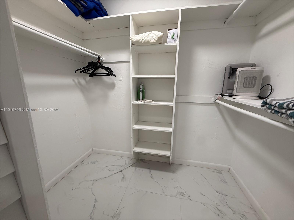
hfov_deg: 102.1
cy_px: 110
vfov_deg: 85.7
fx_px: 119
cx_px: 147
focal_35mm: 14
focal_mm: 2.22
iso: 200
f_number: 2.2
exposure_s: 1/120
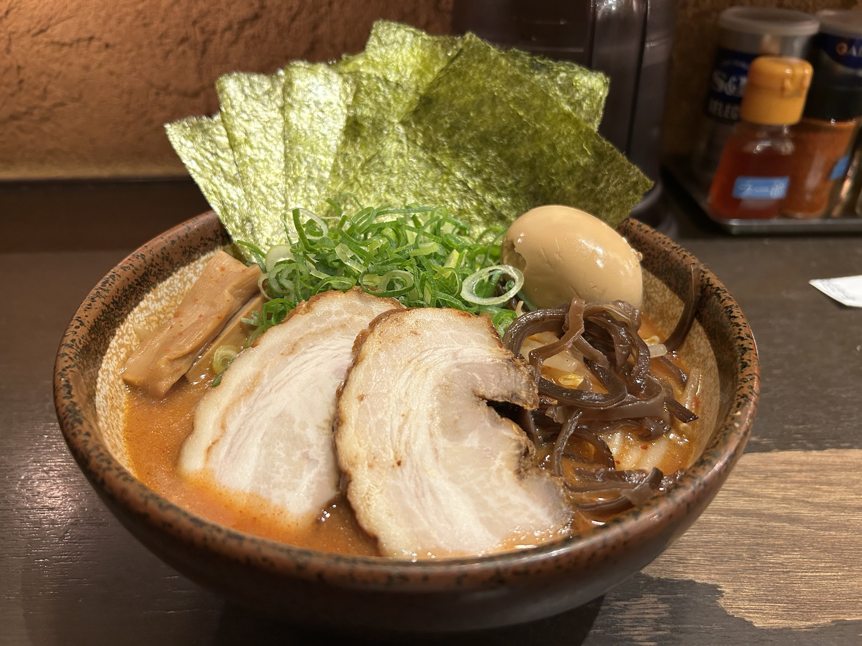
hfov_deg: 67.3
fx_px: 647
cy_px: 323
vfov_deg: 53.1
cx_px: 431
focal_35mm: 26
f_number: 1.5
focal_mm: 5.7
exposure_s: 1/50
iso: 250
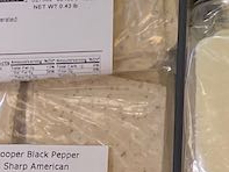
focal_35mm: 169
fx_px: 1119
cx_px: 362
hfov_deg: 11.2
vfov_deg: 8.4
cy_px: -167
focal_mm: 4.25
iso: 100
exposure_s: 1/120
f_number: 1.8
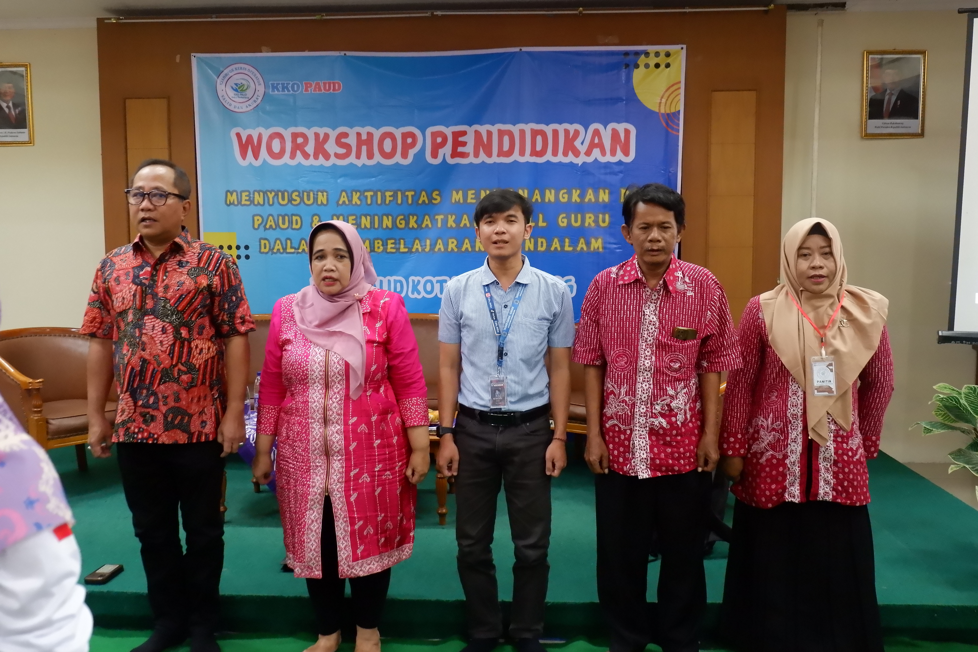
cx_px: 489
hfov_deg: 57.2
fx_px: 896
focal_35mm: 33
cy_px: 326
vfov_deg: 40.0
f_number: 4
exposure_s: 1/30
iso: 3200
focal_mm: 22.2
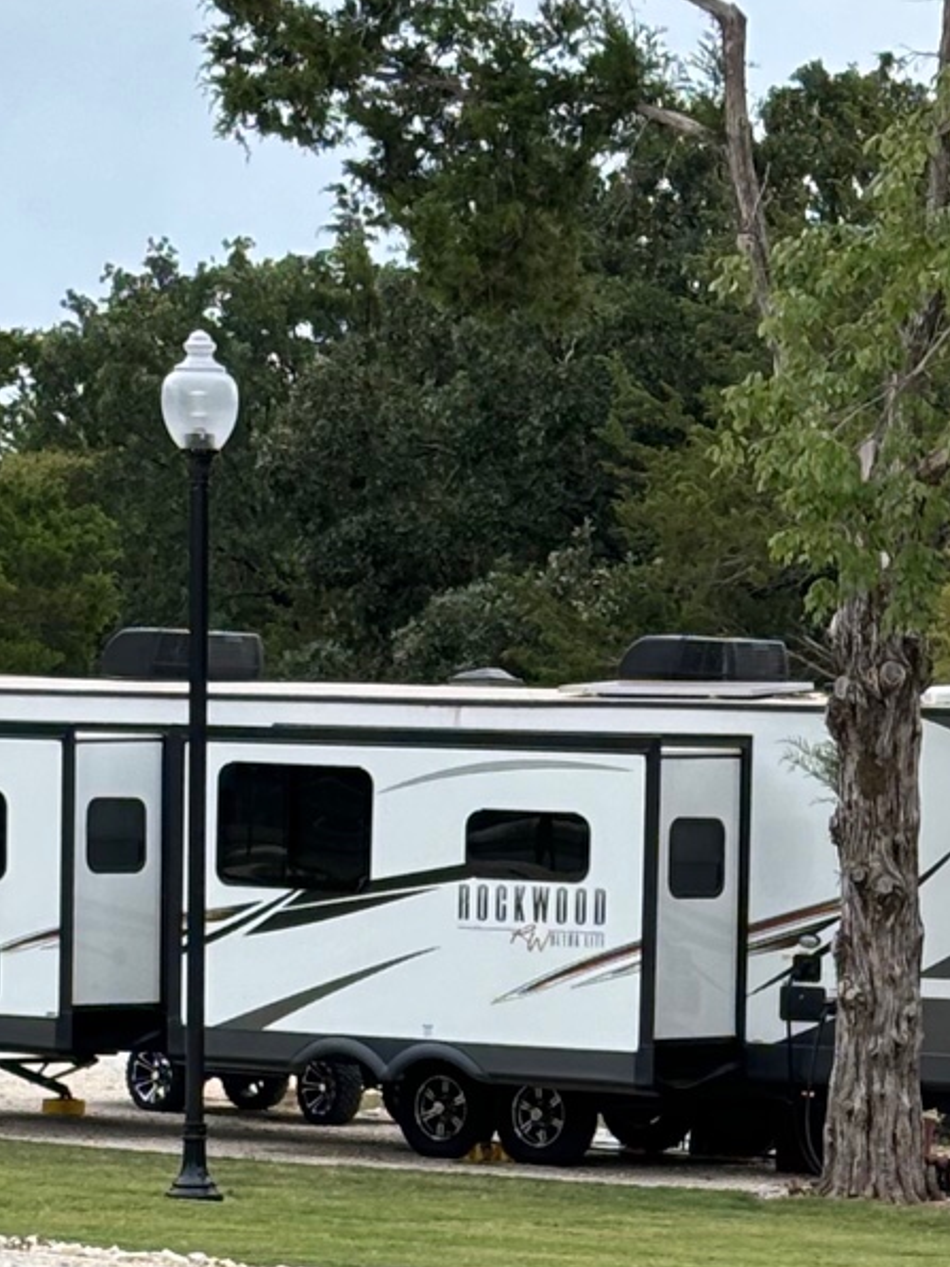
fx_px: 6440
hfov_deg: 8.4
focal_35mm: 176
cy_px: 1371
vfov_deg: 11.1
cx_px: 808
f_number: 1.6
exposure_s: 1/423
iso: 32
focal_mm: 5.96
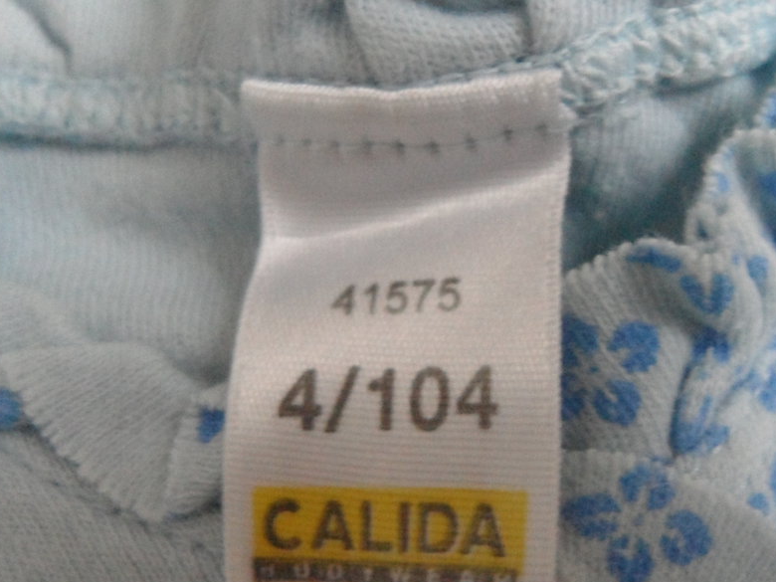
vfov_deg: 34.8
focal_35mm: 41
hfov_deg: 45.2
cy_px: 386
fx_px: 919
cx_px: 506
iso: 400
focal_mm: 4.1
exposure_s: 1/30
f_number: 2.9
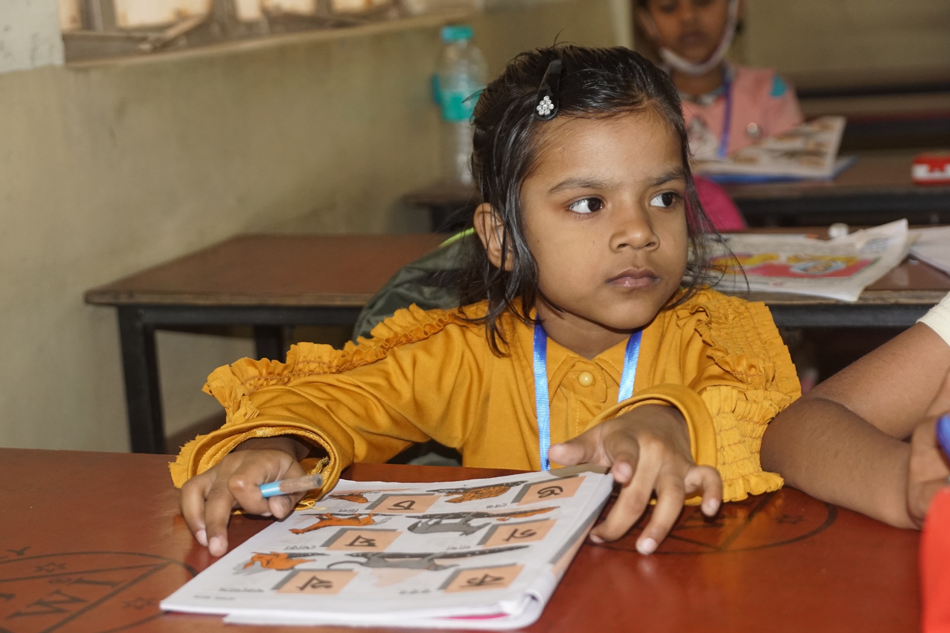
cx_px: 454
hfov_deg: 25.1
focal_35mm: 81
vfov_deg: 16.8
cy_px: 299
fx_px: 2137
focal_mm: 50
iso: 800
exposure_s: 1/125
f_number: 5
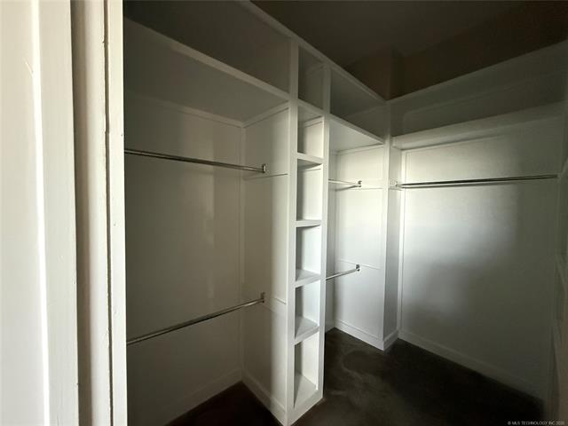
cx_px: 284
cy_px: 213
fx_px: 230
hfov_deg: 102.1
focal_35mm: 14
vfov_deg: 85.7
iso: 1000
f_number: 2.2
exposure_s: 1/60
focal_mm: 2.22
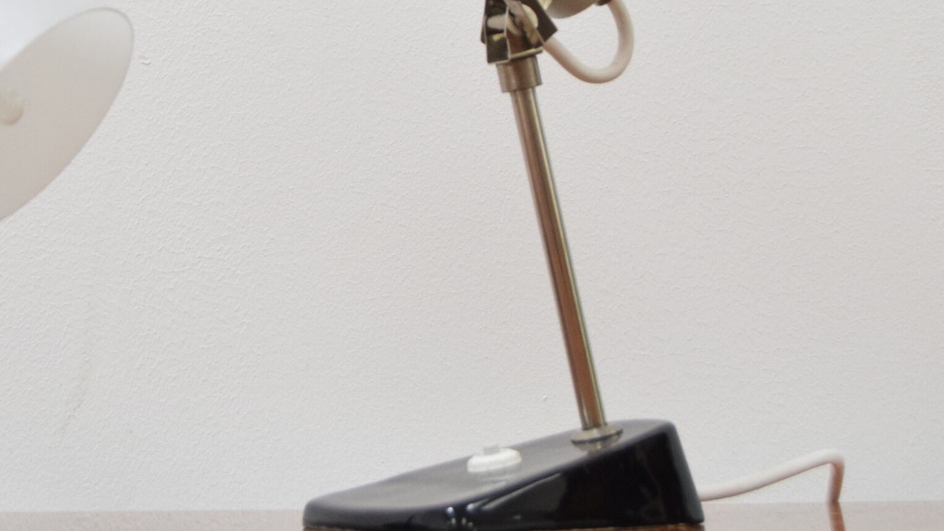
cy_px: 0
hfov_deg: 19.6
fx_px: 2704
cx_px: 173
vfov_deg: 11.1
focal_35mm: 108
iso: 1600
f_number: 5.6
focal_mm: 35
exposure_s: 1/125
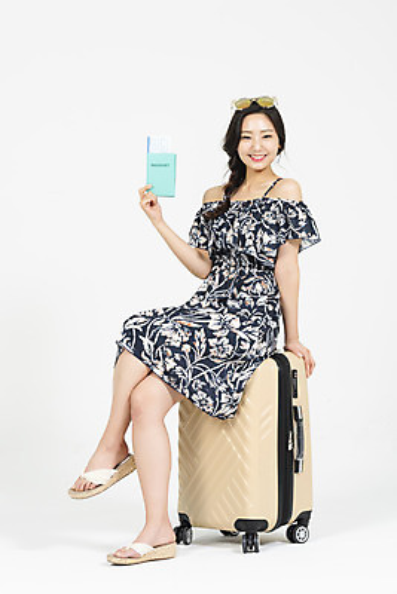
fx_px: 1686
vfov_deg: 20.0
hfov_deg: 13.4
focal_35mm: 102
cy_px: 297
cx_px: 198
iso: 100
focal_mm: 102
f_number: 14
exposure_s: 1/125
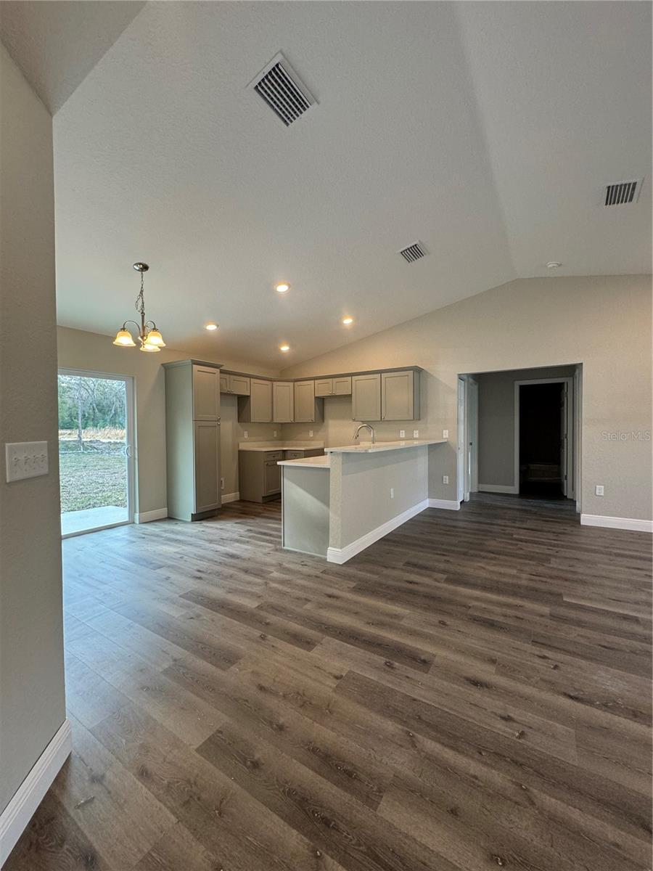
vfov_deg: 102.1
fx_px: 352
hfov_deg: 85.7
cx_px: 326
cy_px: 436
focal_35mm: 14
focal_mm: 2.22
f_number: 2.2
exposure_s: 1/120
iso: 200
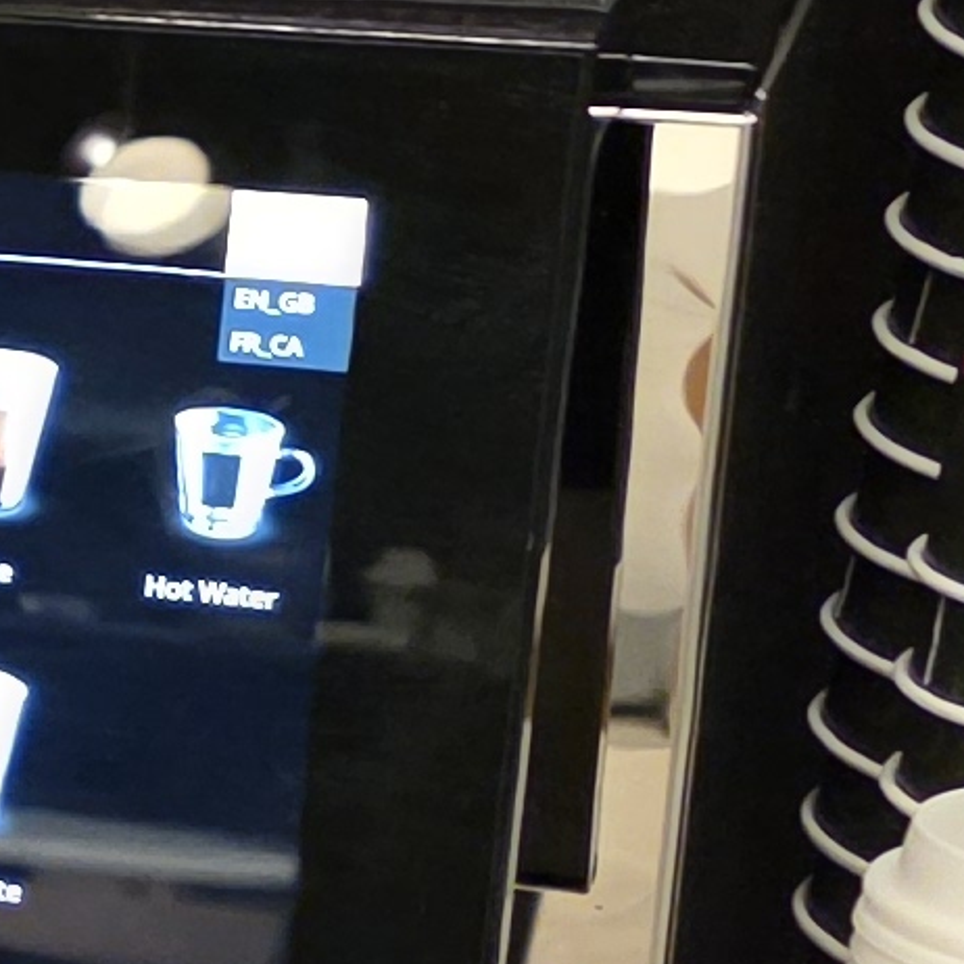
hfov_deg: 8.4
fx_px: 5545
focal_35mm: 176
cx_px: -1943
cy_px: 584
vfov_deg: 9.9
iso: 640
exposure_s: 1/120
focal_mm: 6.25
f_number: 1.7
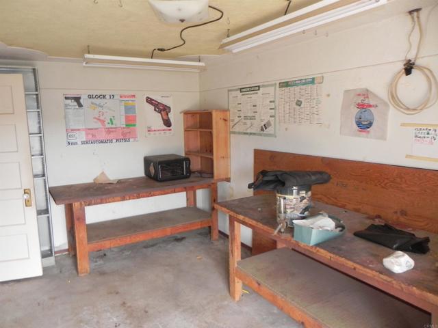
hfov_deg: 67.3
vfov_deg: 53.1
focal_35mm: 26
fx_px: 329
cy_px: 164
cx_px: 219
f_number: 2.8
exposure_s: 1/30
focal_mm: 4.6
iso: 200
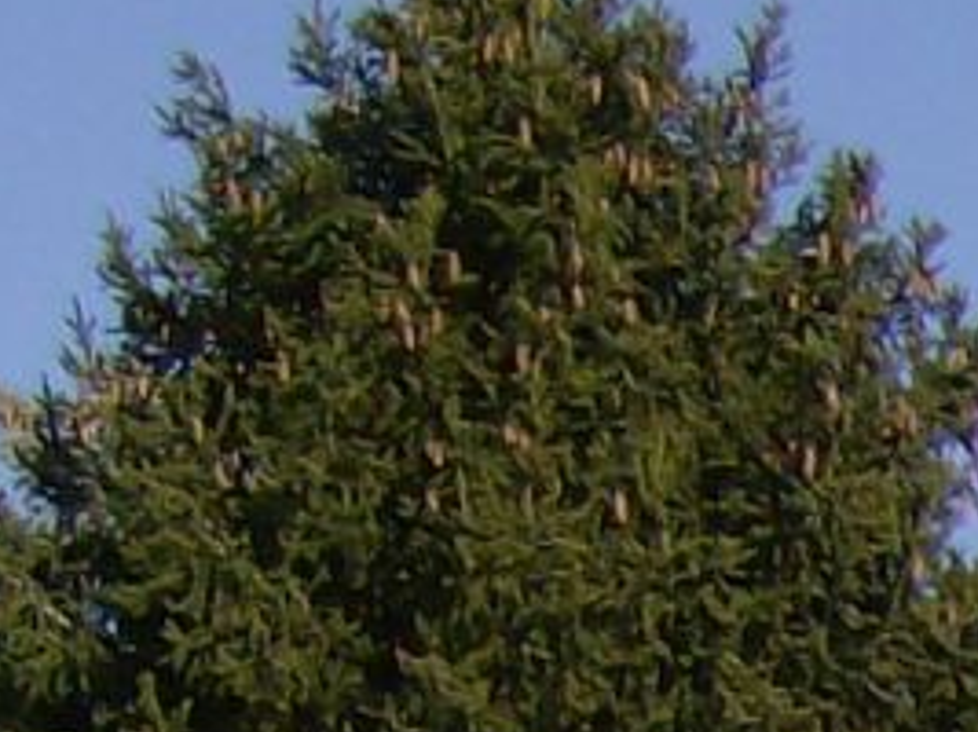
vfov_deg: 5.0
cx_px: 2773
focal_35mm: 276
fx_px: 7794
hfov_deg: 6.6
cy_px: 2595
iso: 100
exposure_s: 1/1261
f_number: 4.7
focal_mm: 6
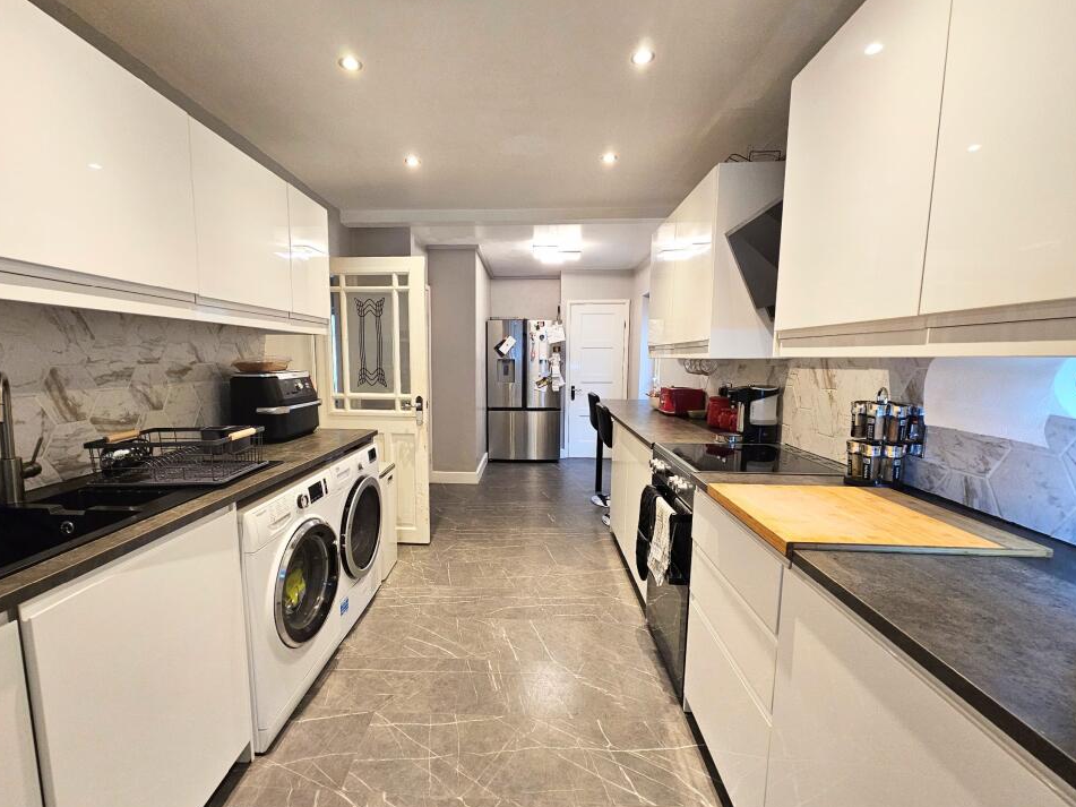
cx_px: 511
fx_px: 435
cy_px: 424
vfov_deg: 85.6
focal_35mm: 14
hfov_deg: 102.0
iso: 320
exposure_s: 1/50
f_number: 2.2
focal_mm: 2.2
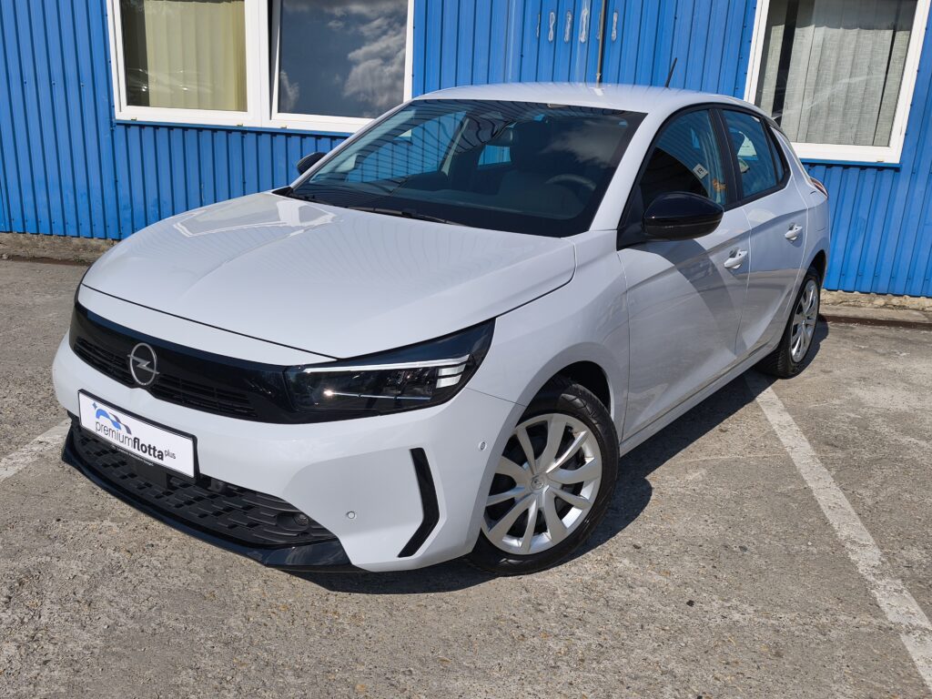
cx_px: 466
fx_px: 835
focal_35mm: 31
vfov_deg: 45.4
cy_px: 350
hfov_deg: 58.4
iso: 64
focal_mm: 6.57
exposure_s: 1/5327
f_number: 1.6
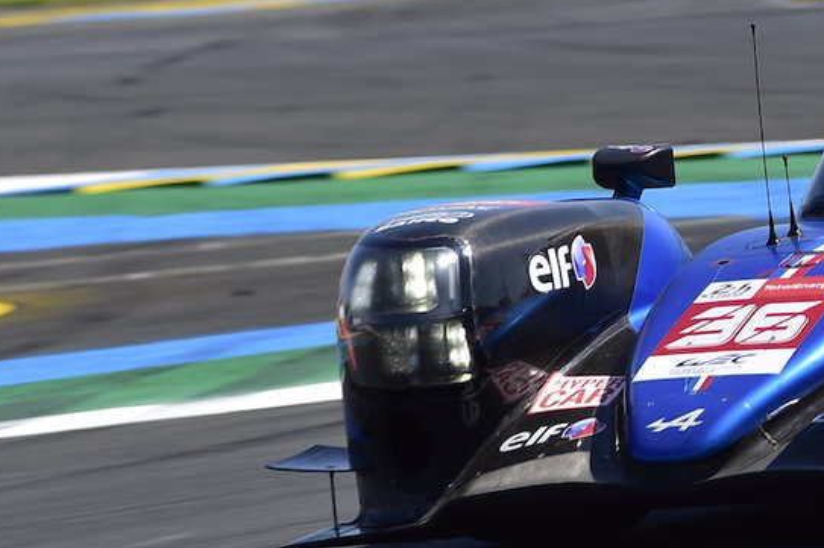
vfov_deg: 1.6
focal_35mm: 855
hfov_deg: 2.4
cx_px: 961
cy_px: 244
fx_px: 19552
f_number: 9
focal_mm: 290
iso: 100
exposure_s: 1/250
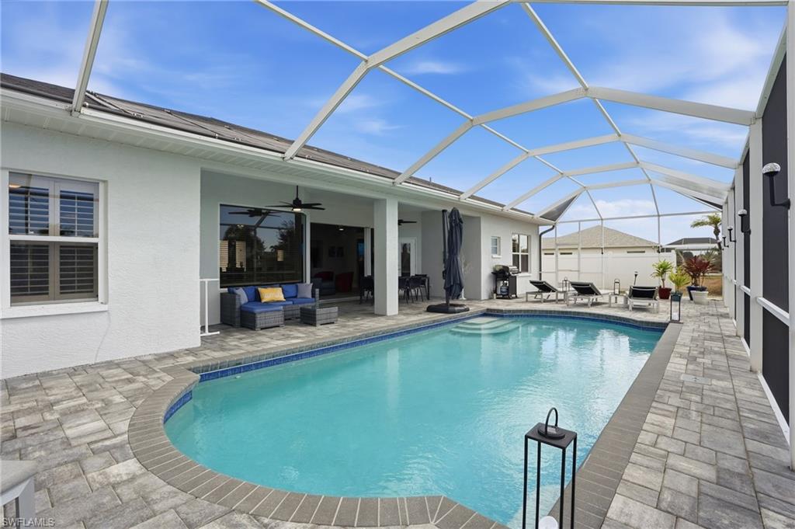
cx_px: 398
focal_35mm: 16
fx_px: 353
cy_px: 264
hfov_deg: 96.8
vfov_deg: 73.7
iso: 400
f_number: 9
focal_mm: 16
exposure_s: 1/8000
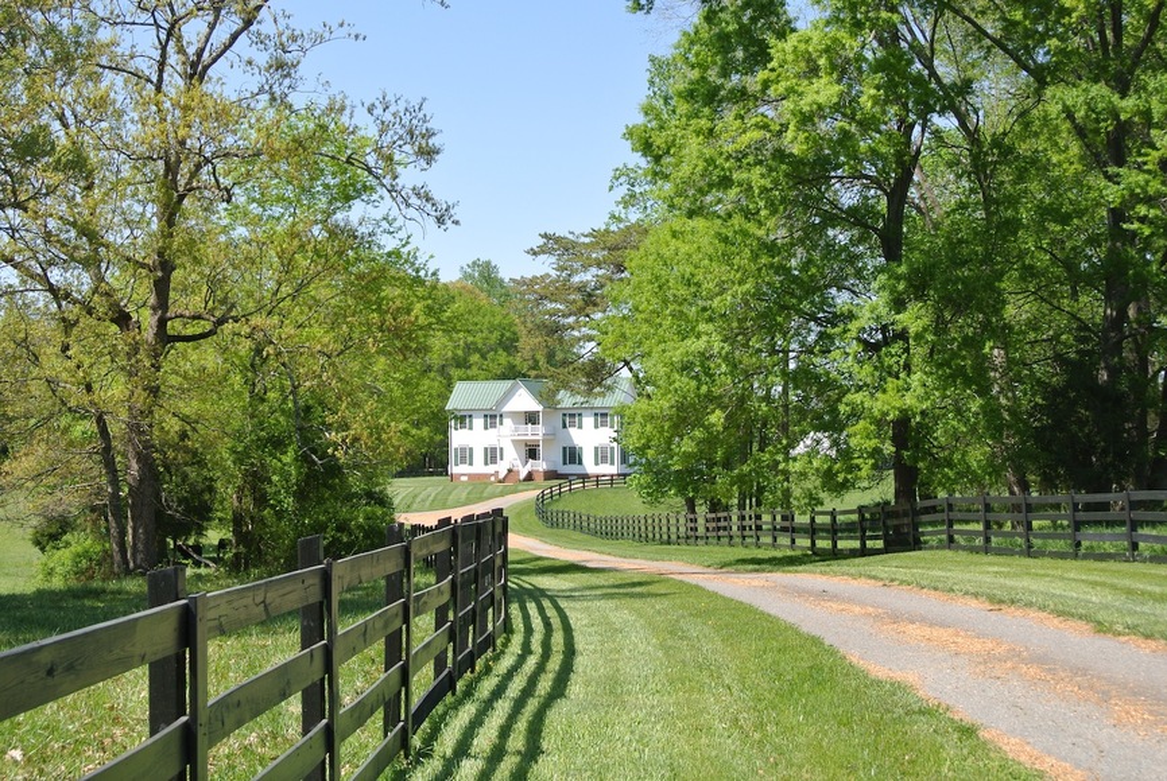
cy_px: 390
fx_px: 1818
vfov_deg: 24.3
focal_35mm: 56
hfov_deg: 35.6
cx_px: 584
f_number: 5.6
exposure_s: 1/250
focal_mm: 21.1
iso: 100
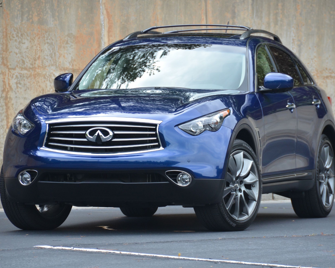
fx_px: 3371
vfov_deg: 4.6
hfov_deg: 5.7
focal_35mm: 340
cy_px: 134
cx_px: 168
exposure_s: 1/800
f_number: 5.6
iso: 800
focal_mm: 200
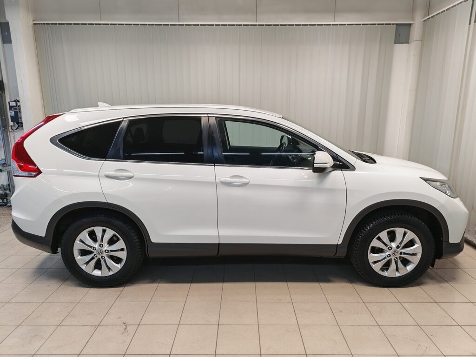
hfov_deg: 73.9
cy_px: 178
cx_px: 238
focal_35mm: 23
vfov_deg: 58.9
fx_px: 316
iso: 50
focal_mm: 5.4
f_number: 1.6
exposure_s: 1/50
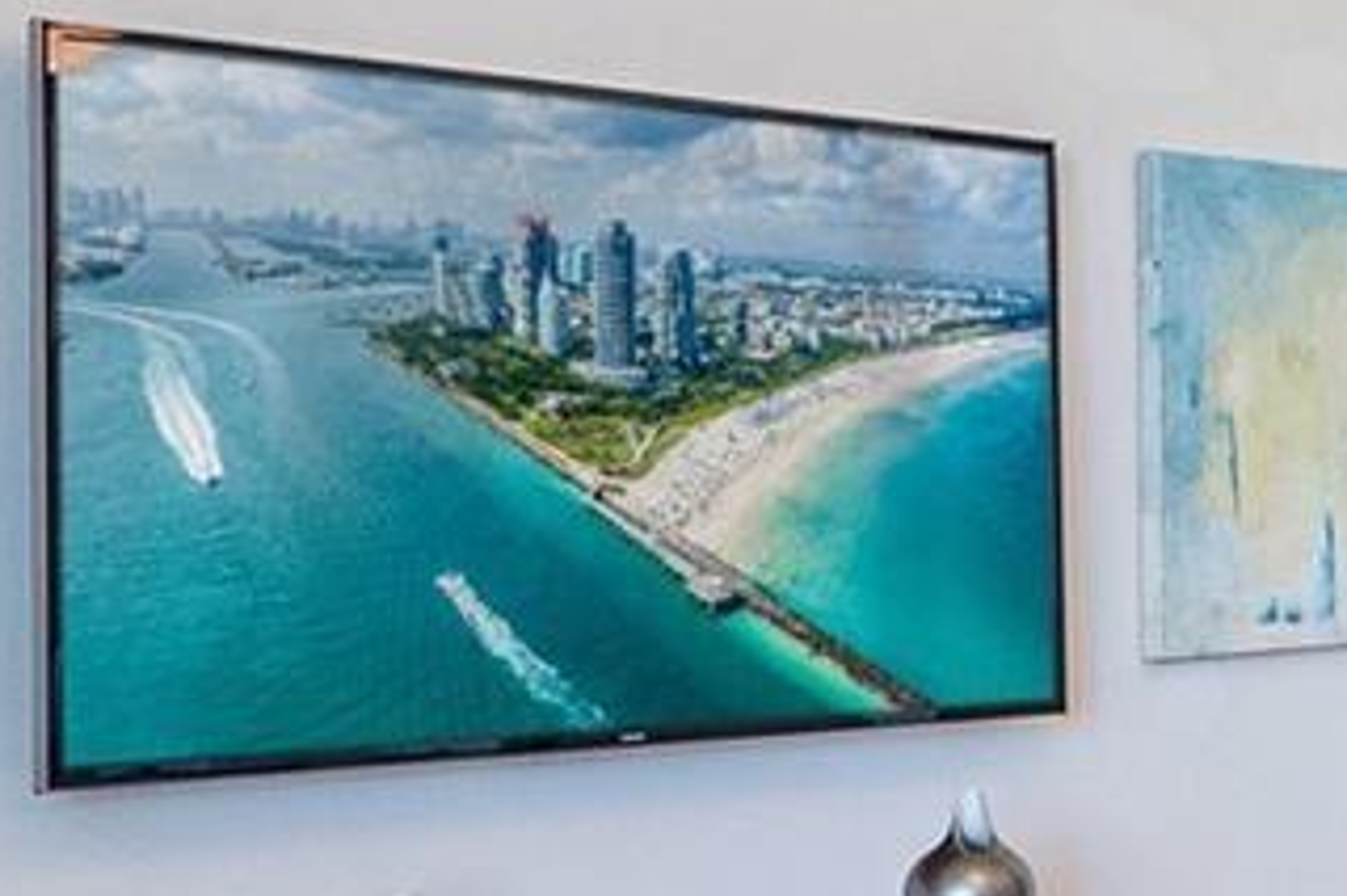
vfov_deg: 19.4
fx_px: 2618
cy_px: 450
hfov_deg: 27.1
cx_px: 1368
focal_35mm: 70
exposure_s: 1/125
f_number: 4
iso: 800
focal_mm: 7
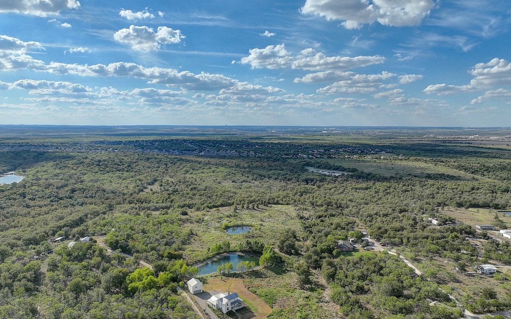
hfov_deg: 70.4
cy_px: 189
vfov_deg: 47.4
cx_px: 256
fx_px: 362
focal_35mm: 26
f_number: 2.8
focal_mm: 12.3
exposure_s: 1/640
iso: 210
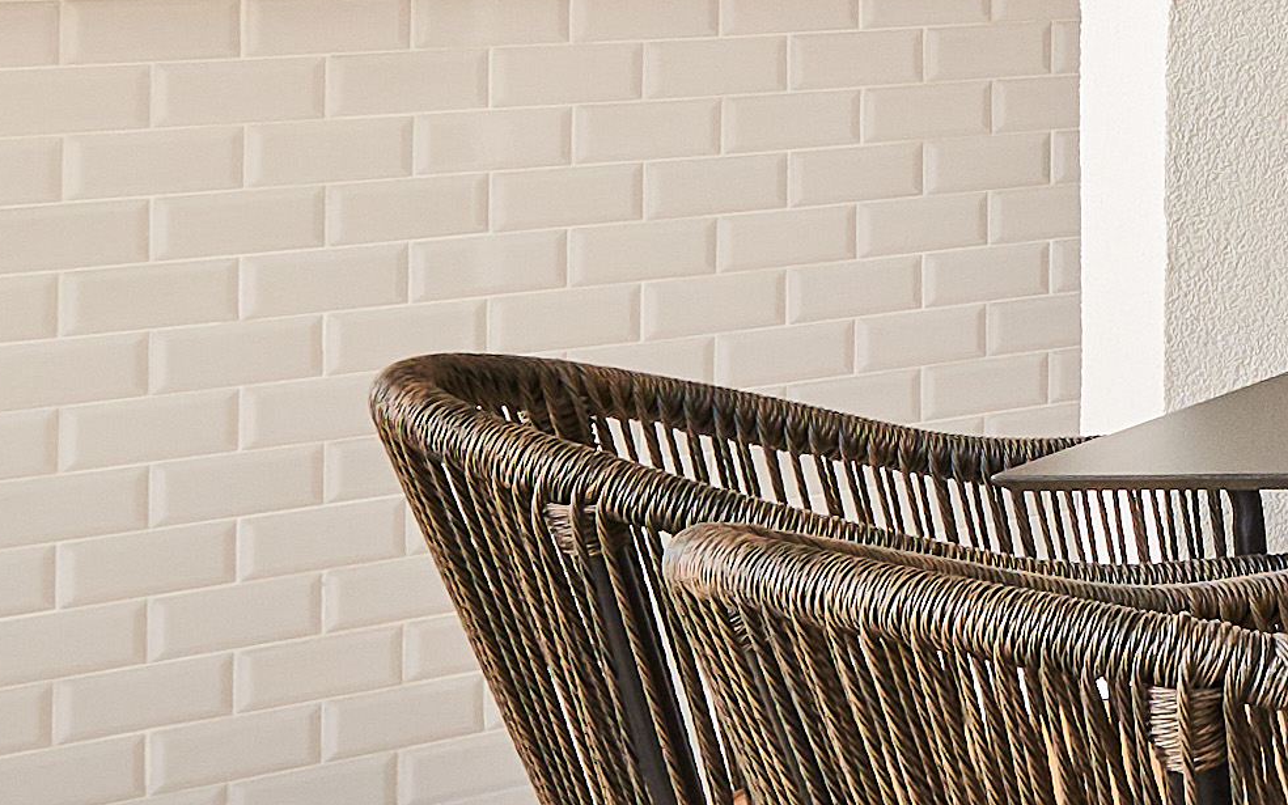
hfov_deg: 16.5
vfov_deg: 15.6
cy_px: -201
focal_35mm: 80
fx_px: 2808
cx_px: 2820
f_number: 11
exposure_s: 1/30
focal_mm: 13
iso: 500
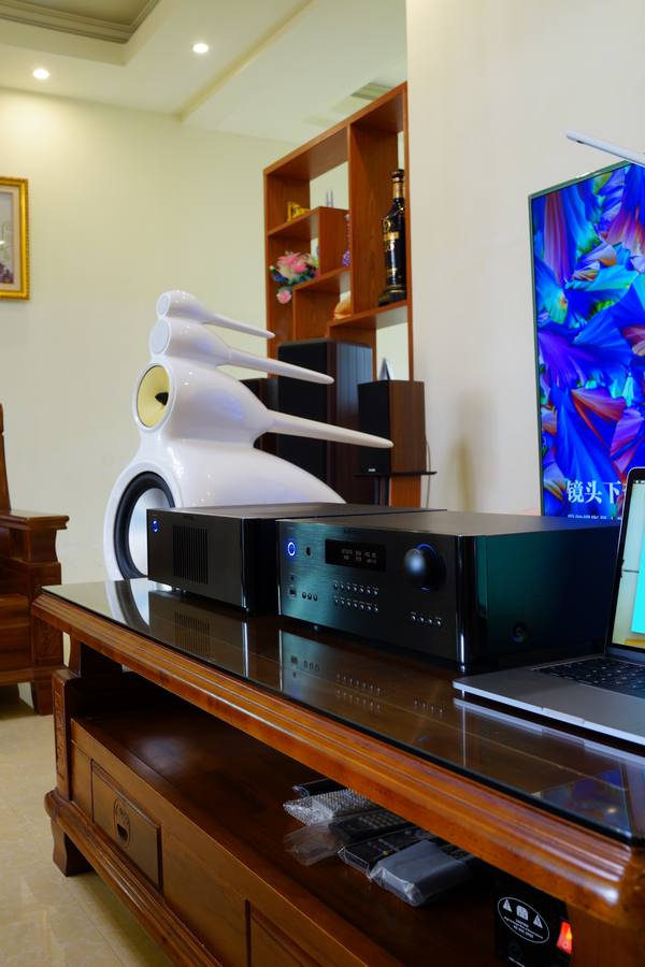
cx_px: 322
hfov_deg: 37.9
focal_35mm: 35
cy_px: 484
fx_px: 941
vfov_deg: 54.4
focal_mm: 35
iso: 100
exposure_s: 1/1.25
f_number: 8
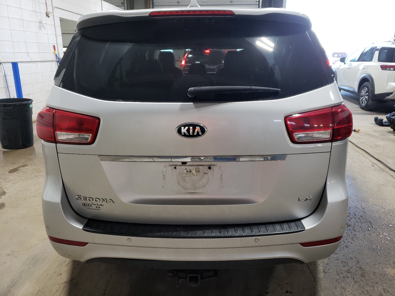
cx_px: 198
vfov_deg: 53.1
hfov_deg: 67.3
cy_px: 148
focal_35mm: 26
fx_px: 297
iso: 84
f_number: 1.5
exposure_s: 1/60.2
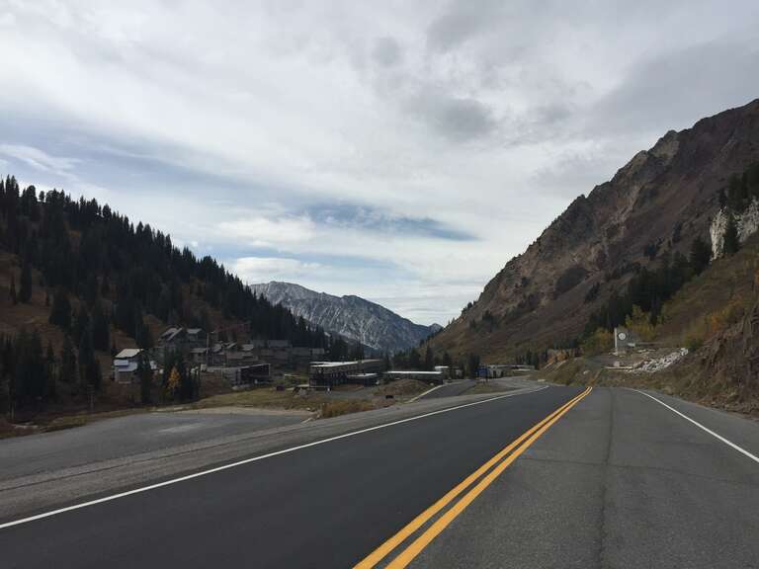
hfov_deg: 61.7
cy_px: 284
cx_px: 380
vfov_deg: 48.2
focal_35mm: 29
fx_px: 636
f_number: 2.2
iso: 32
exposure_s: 1/3049
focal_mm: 4.15
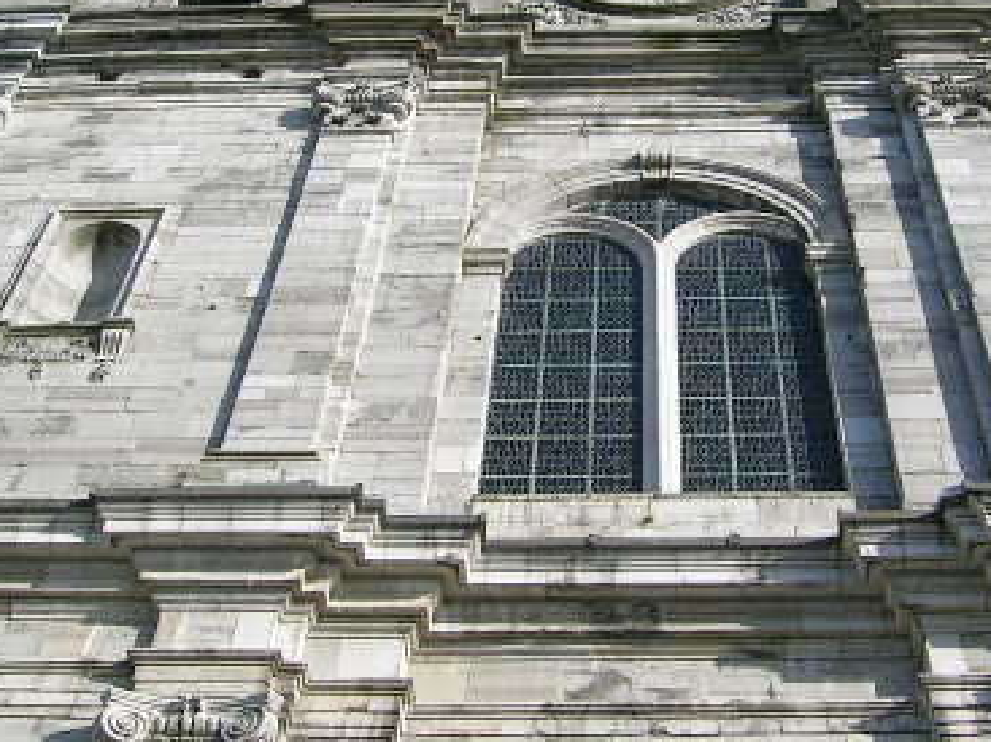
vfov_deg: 24.0
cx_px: 632
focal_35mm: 61
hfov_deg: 31.5
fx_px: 1746
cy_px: 310
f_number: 4.8
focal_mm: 5.4
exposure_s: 1/329
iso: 50
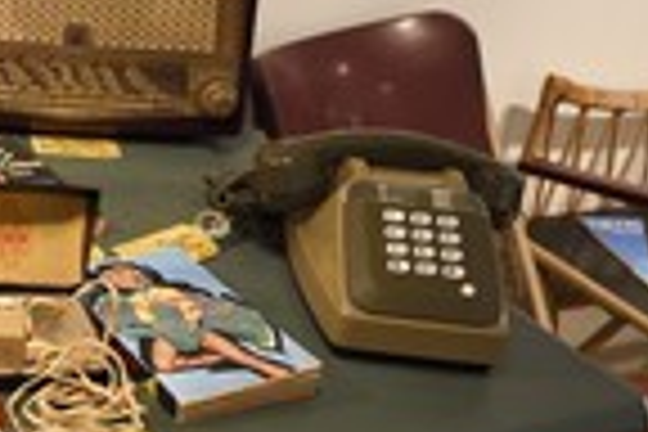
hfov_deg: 22.9
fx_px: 1368
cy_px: 184
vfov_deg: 17.9
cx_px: -252
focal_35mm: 76
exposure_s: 1/60
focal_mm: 26
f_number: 9
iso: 1600
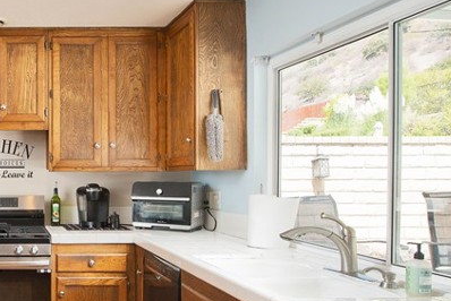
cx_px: -1
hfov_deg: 44.9
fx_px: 451
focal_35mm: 36
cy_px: 175
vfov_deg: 36.8
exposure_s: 1/320
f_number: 6.3
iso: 400
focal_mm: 14
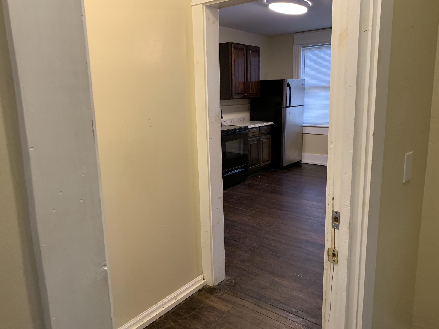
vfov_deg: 53.1
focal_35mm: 26
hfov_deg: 67.3
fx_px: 330
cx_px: 220
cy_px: 164
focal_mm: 4.25
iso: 320
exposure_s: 1/40
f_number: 1.8
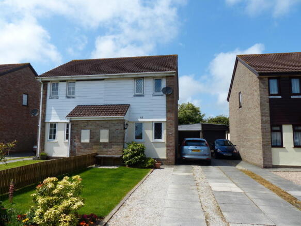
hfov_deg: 69.4
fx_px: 217
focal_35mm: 25
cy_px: 113
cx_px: 150
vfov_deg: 54.9
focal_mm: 4.5
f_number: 4
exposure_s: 1/1300
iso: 100
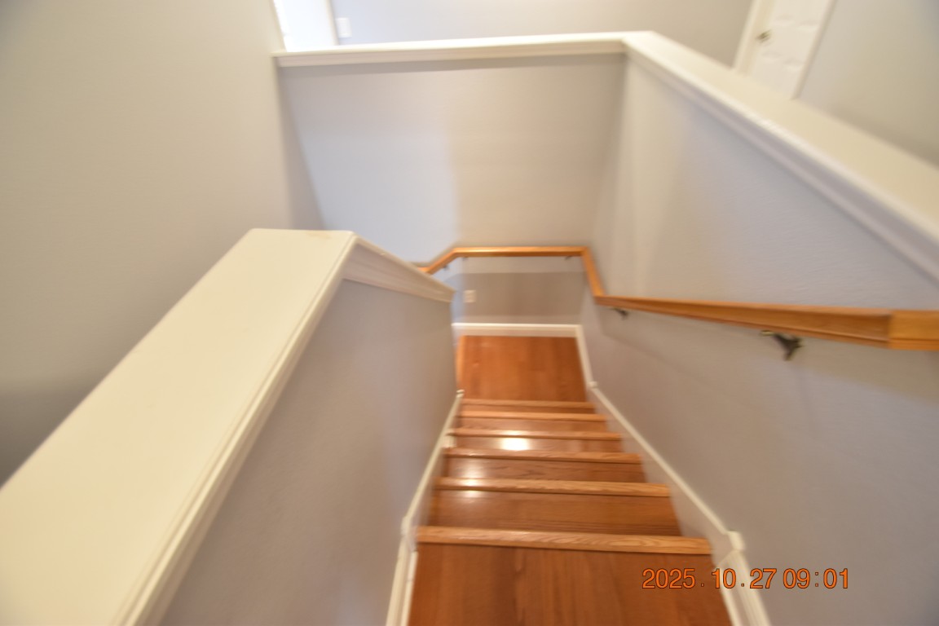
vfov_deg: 77.3
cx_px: 470
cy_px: 313
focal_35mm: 15
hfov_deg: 100.4
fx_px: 391
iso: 800
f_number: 3.5
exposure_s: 1/10
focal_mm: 10
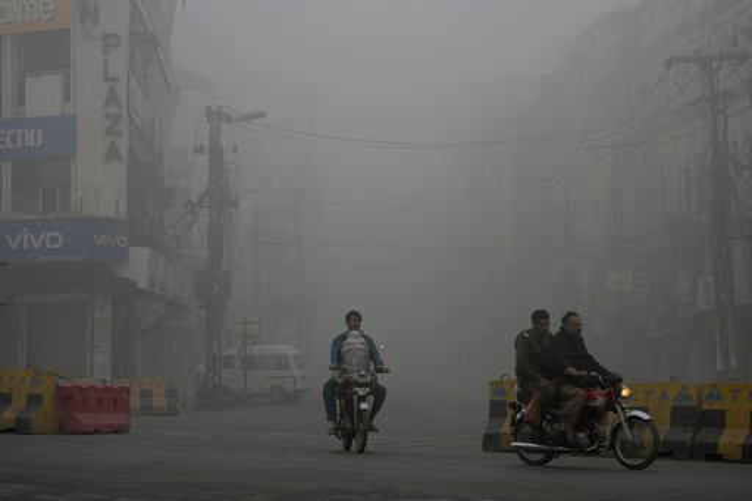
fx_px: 2339
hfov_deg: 18.3
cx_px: 376
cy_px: 250
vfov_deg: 12.2
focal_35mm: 112
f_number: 7.1
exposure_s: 1/250
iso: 800
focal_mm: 112
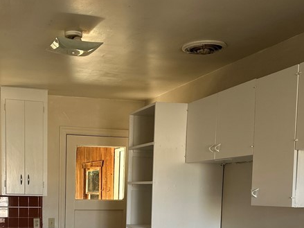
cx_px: 89
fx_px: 492
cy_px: 236
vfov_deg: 24.7
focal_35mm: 56
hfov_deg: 33.9
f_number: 1.78
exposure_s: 1/121
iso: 125
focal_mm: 6.86
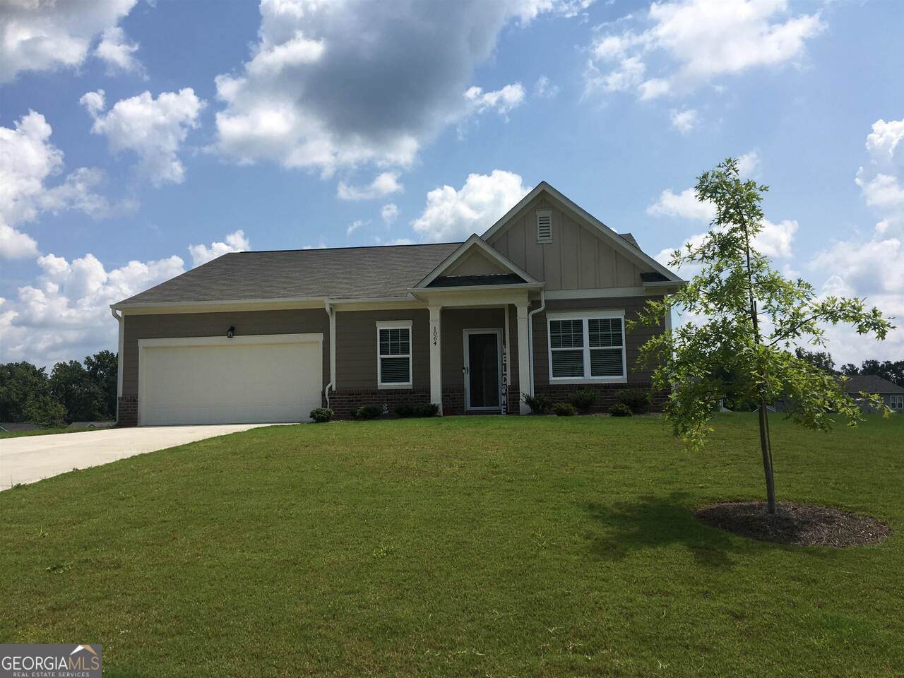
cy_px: 339
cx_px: 452
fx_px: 757
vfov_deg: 48.2
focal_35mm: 29
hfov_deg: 61.7
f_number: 2.2
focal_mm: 4.15
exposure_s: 1/2404
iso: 25
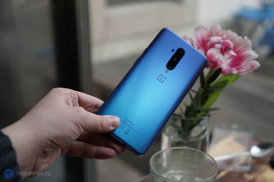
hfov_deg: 38.9
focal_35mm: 51
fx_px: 388
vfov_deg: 26.5
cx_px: 137
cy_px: 91
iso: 250
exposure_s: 1/200
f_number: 4
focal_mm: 51
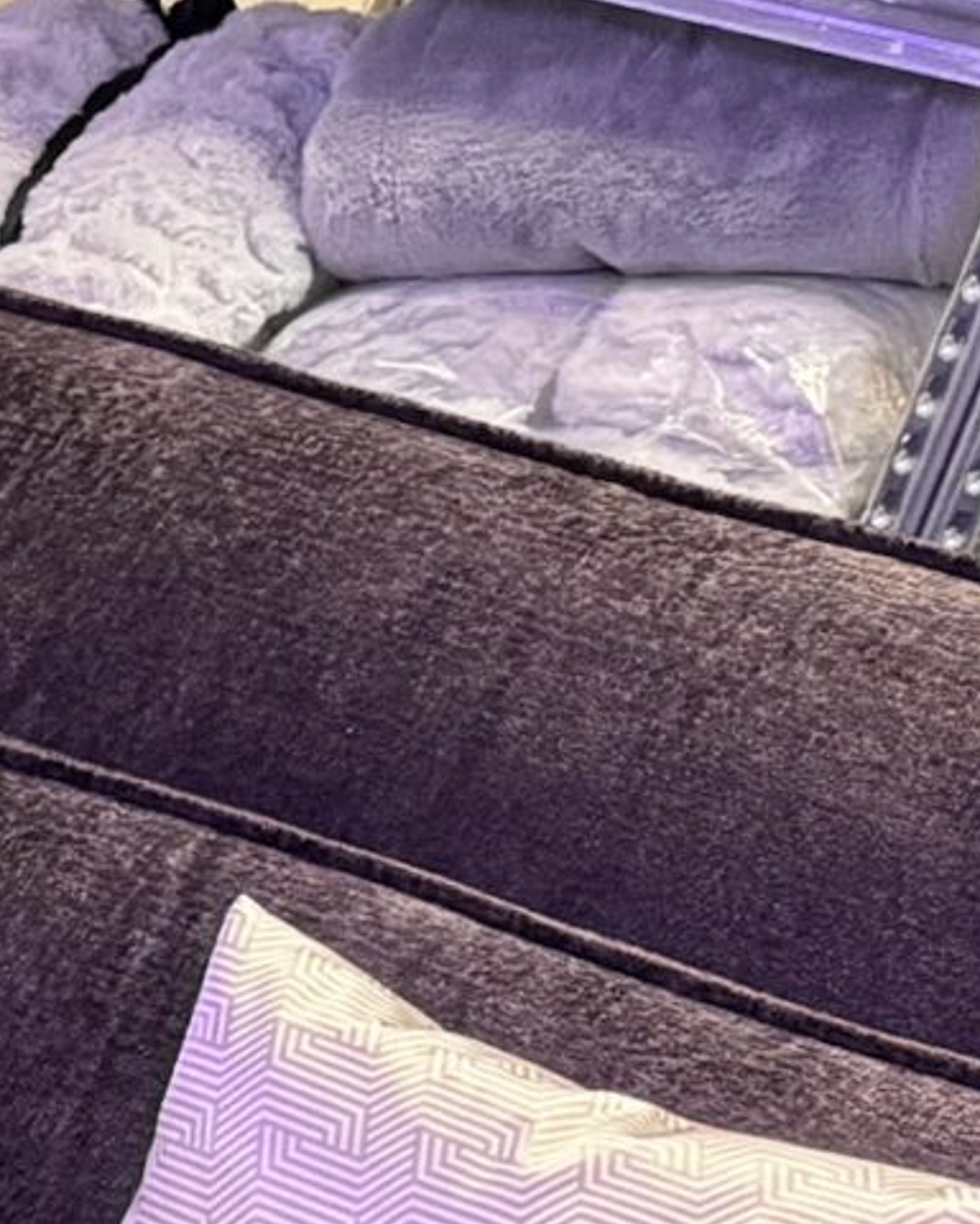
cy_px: 2366
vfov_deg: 13.4
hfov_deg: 9.8
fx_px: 4532
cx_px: -1845
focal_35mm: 125
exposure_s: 1/50
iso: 500
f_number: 1.78
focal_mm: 6.76
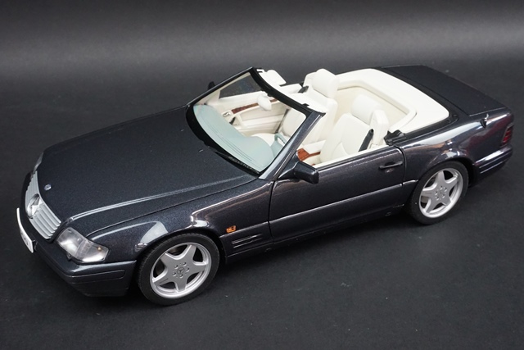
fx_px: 633
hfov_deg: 45.0
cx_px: 262
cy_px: 175
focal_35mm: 44
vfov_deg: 30.9
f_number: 13
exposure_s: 1/8
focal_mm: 29
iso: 3200
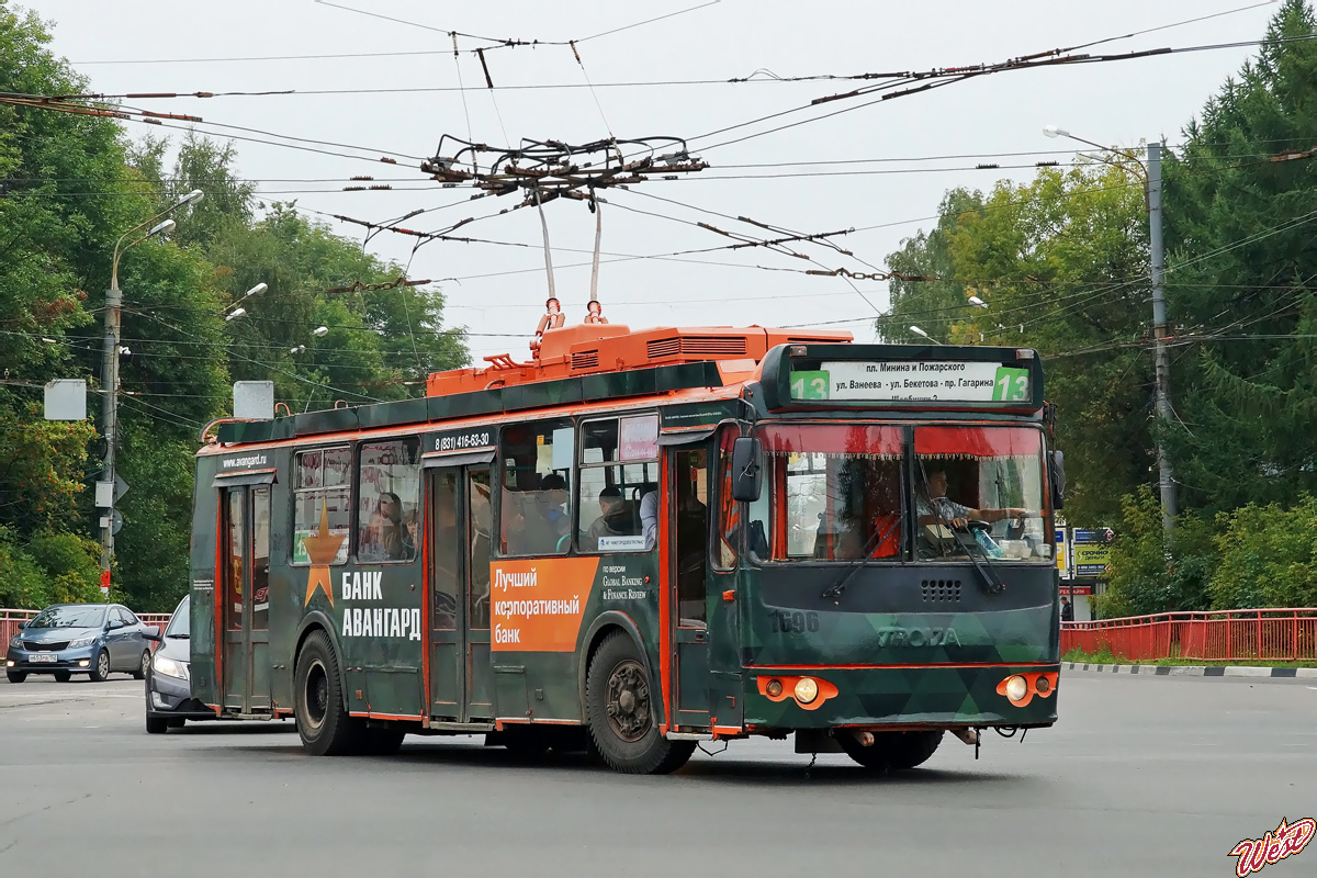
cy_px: 439
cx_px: 658
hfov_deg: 18.2
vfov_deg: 12.2
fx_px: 4115
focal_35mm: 112
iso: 800
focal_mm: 75
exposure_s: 1/800
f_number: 7.1
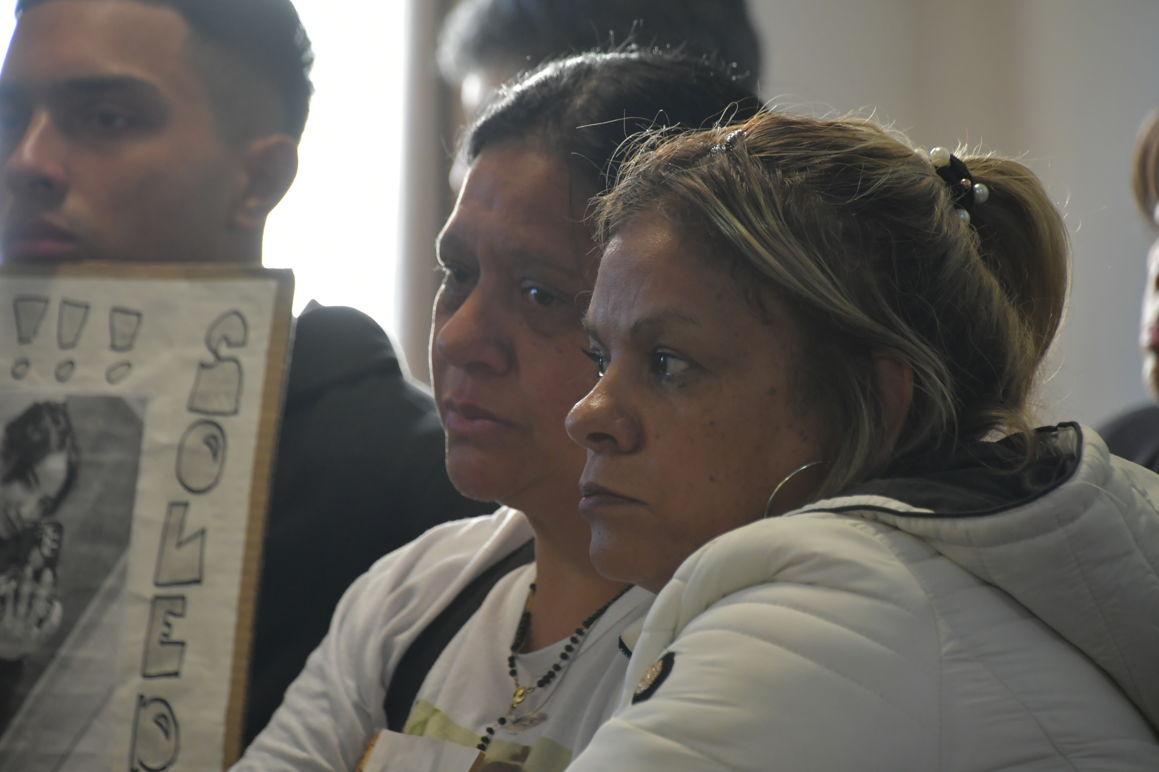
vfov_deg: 5.0
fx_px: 8917
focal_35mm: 277
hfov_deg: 7.4
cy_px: 386
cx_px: 580
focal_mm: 185
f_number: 6
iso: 1600
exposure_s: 1/160
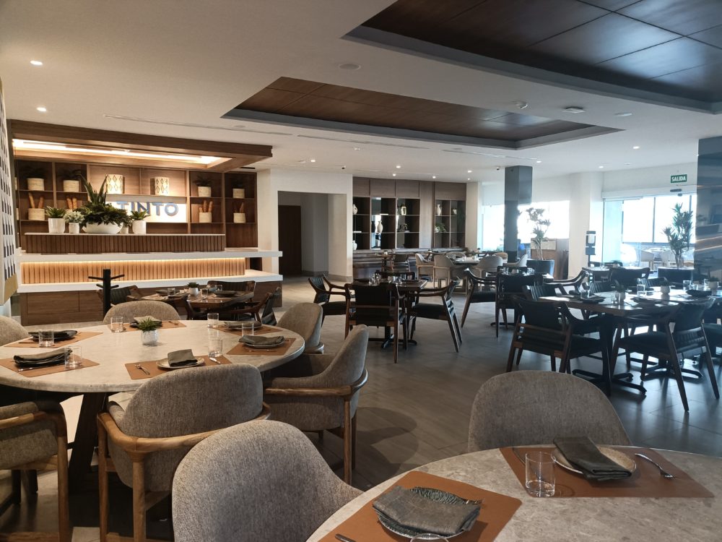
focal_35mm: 25
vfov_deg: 54.9
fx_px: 521
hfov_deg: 69.4
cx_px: 361
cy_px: 271
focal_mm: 4.7
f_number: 1.7
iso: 1719
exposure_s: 1/40
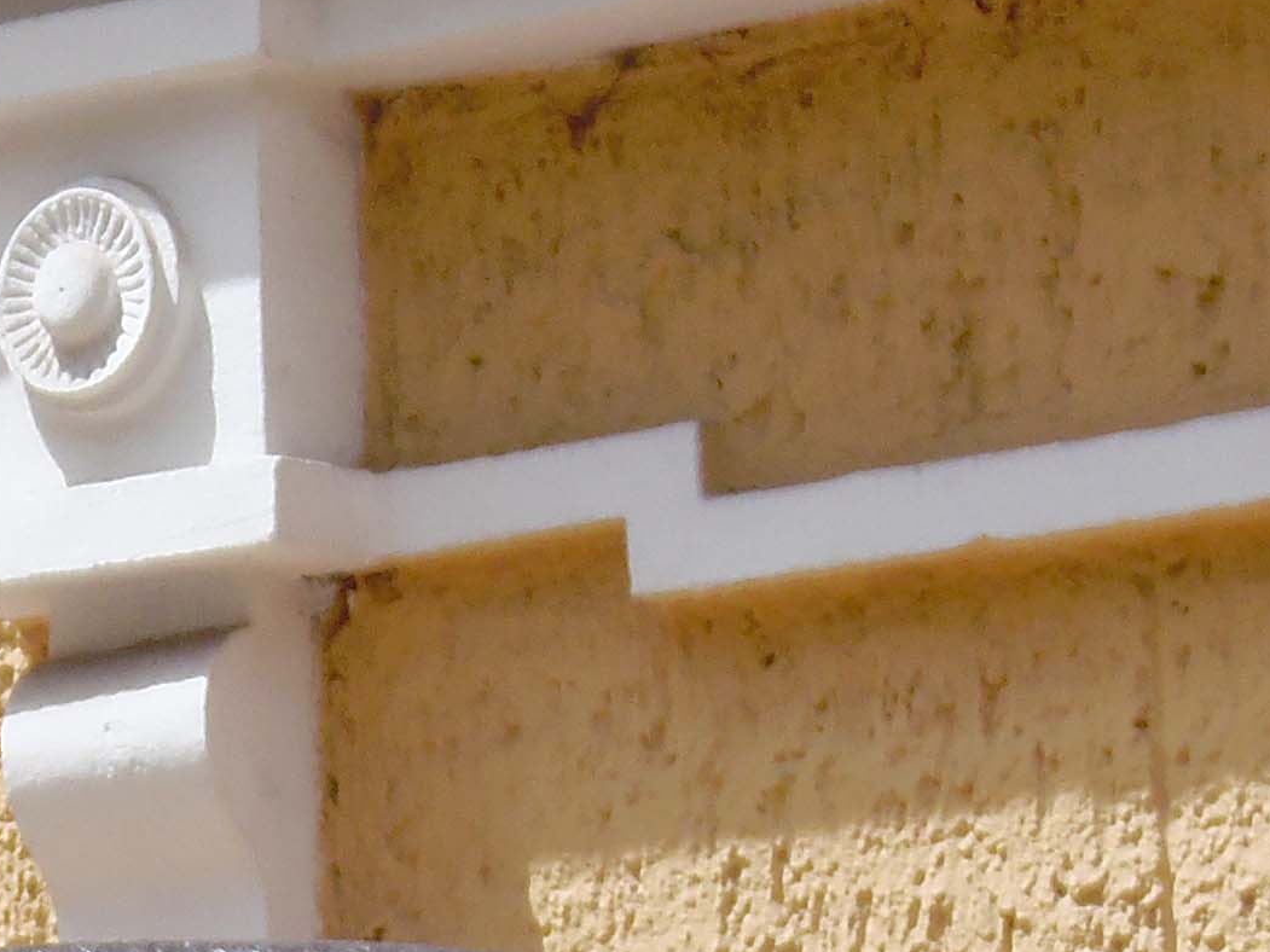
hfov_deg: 6.5
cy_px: 1660
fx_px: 11079
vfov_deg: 4.9
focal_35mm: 302
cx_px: -463
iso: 64
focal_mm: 13.7
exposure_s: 1/640
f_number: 4.2
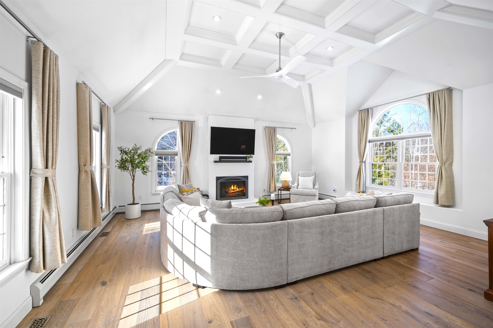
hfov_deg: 100.4
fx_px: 205
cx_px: 246
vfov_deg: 77.2
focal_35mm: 15
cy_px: 164
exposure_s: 1/4
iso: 250
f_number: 7.1
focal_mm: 15
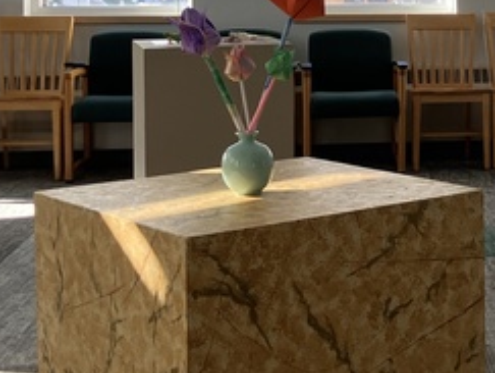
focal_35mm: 92
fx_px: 1318
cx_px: 489
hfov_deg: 20.6
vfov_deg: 15.7
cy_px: -16
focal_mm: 3.99
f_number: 1.8
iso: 40
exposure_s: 1/125
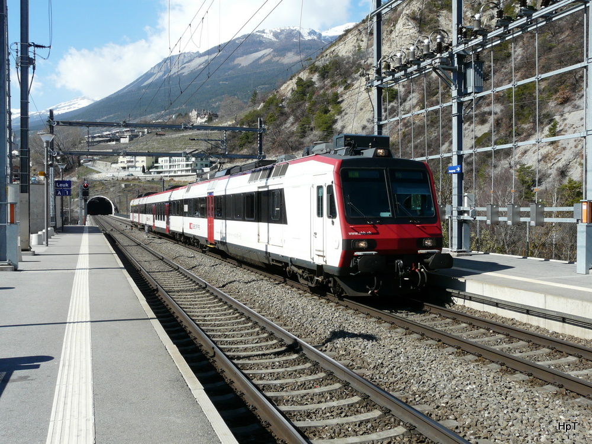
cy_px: 222
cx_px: 296
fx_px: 616
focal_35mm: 36
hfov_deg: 51.4
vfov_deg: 39.7
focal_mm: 5.9
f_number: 5.6
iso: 100
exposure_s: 1/400
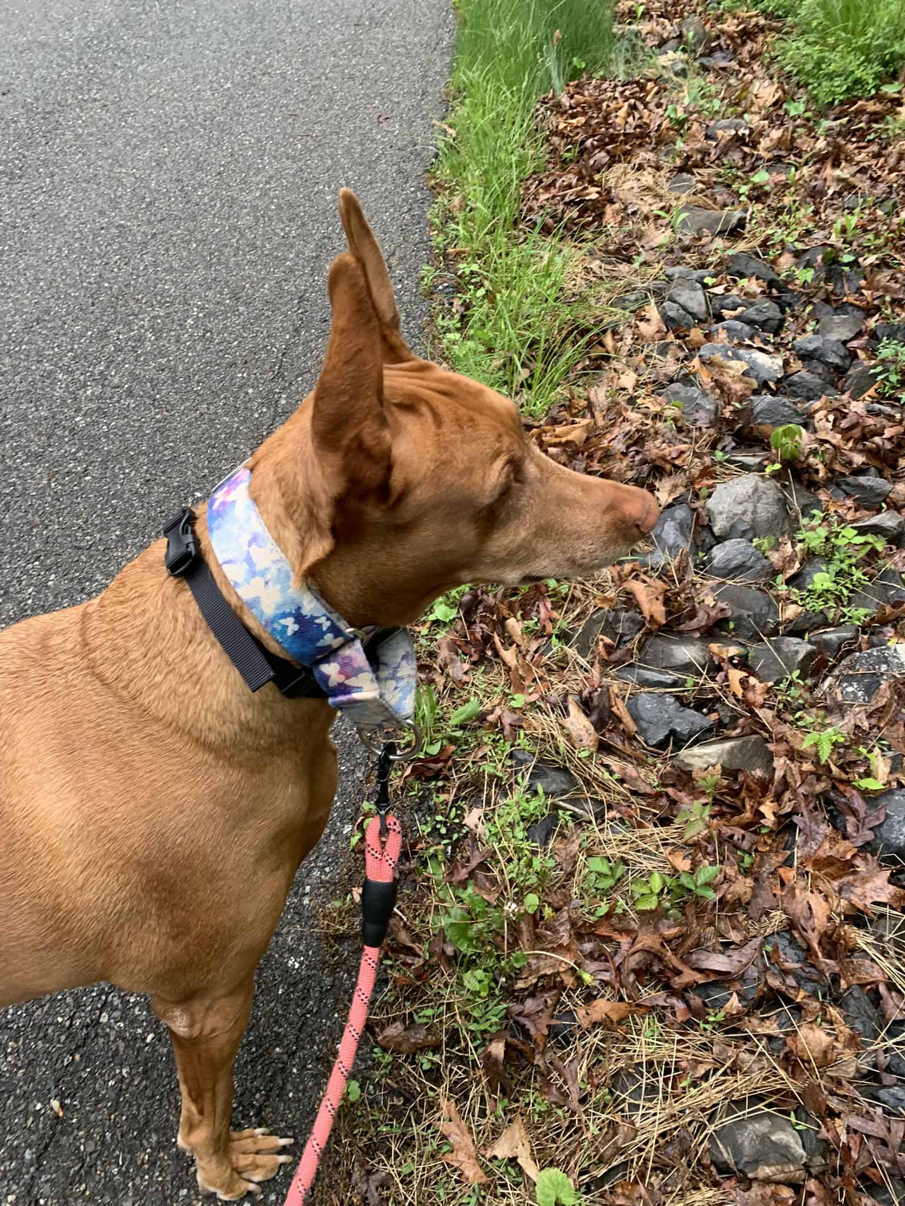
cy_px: 603
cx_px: 452
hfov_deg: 53.1
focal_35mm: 26
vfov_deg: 67.3
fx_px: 906
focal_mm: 4.2
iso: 80
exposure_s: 1/121
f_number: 1.8
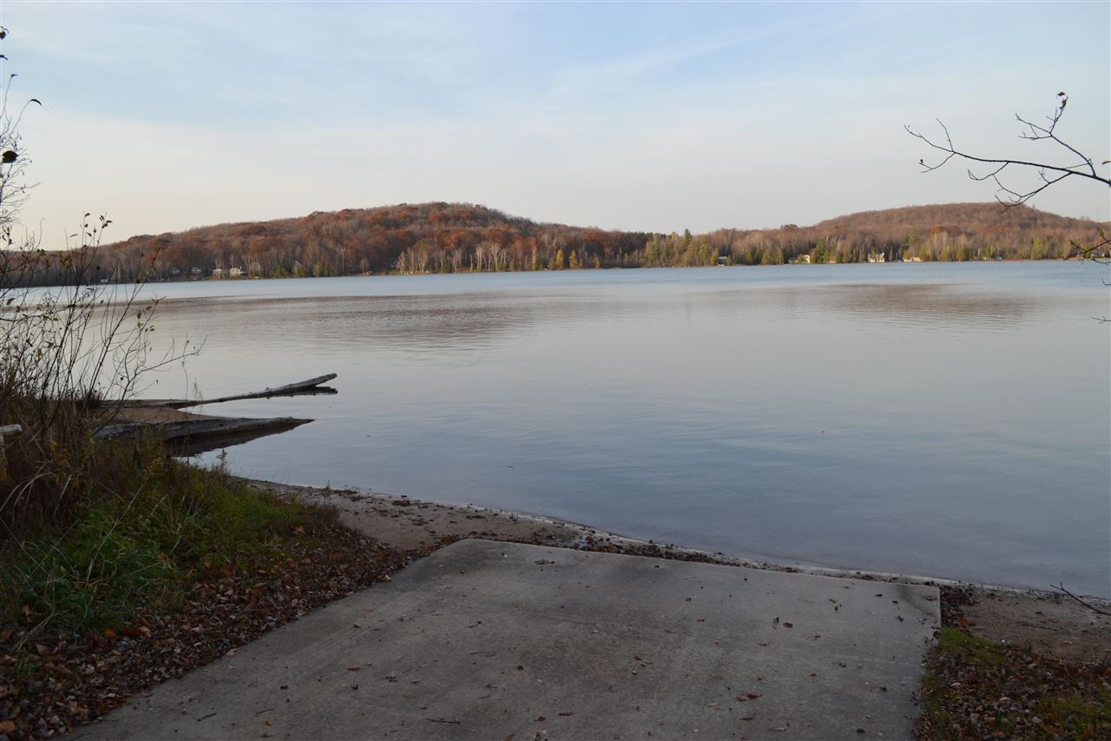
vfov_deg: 47.9
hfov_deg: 67.4
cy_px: 370
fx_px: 833
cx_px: 556
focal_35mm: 27
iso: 100
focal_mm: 18
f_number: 6.3
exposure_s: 1/160
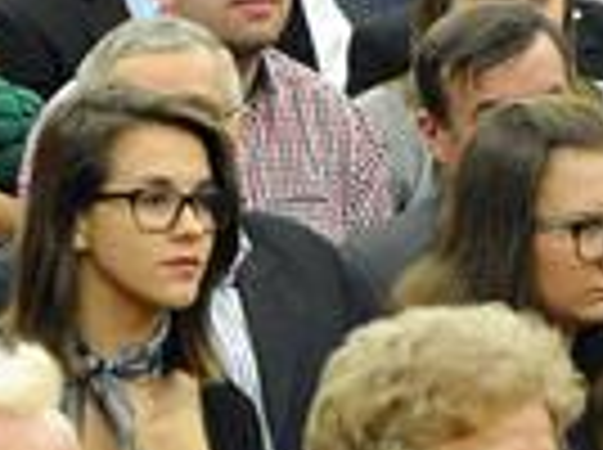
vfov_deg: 3.4
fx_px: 7651
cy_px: 353
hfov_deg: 4.5
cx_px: -346
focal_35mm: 440
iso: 2500
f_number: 5.6
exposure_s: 1/80
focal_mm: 48
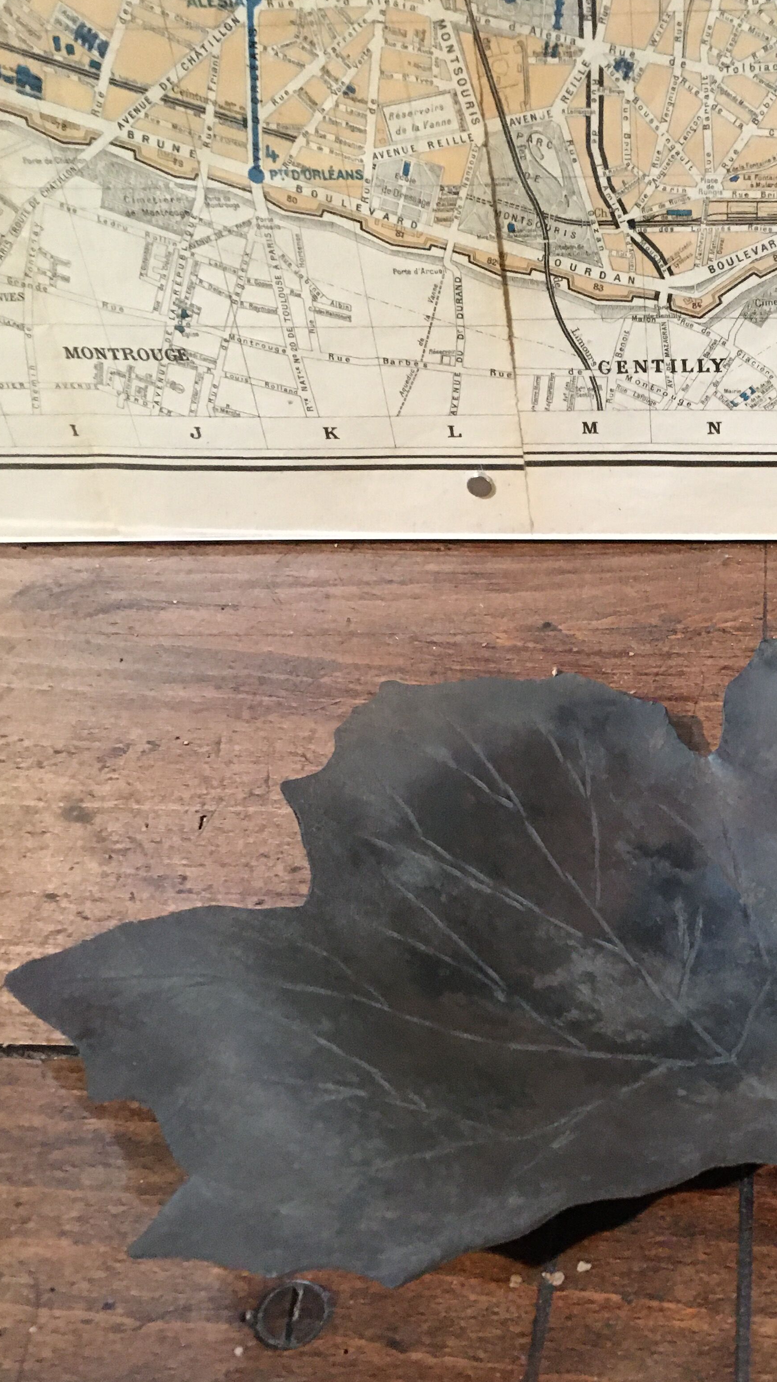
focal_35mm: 41
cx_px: 662
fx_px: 1502
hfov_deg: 28.2
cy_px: 800
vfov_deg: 49.2
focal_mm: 4.15
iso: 250
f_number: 2.2
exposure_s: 1/17
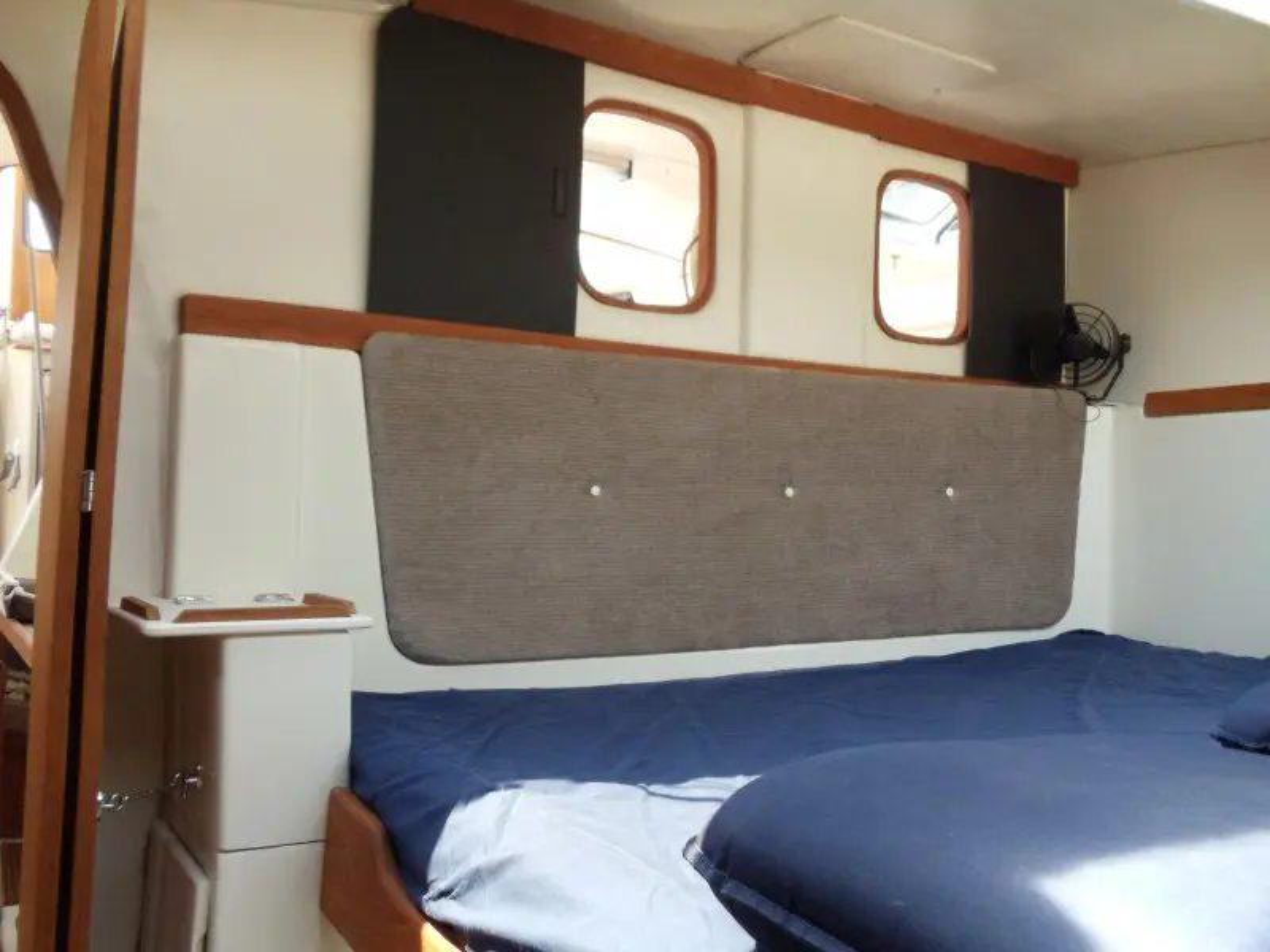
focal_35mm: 44
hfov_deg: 42.9
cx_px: 635
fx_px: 1614
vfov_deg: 32.9
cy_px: 476
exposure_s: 1/80
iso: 400
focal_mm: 6
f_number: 3.5
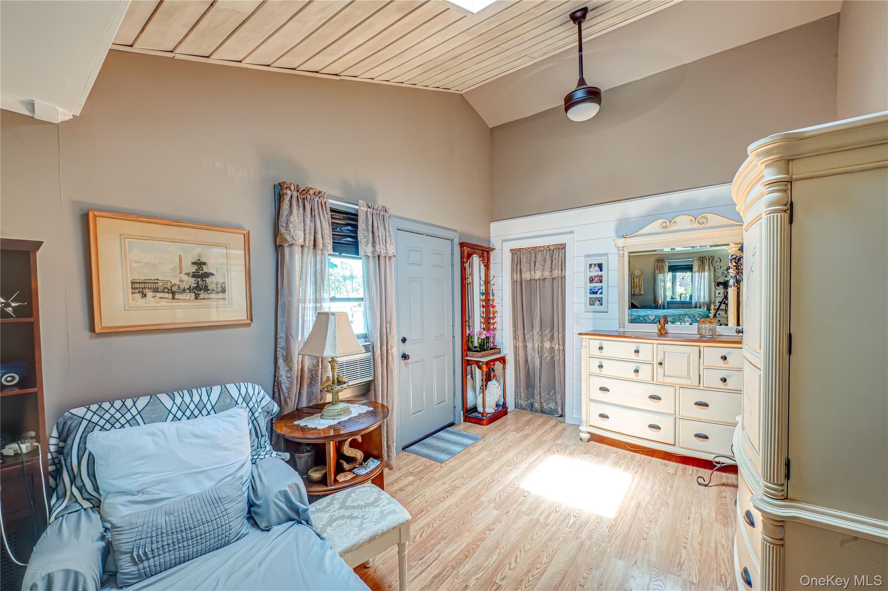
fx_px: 345
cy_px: 296
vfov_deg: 81.1
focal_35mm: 14
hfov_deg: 104.3
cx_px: 444
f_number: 11
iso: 400
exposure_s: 1/8
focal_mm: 14
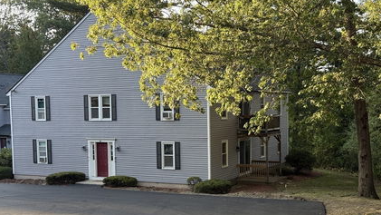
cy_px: 141
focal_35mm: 53
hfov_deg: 39.2
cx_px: 190
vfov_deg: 22.6
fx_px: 536
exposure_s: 1/199
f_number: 1.78
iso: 50
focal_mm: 6.76
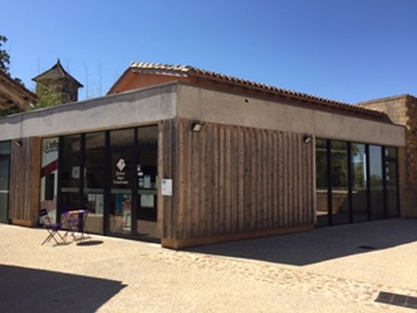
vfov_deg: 48.2
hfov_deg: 61.7
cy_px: 156
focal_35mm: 29
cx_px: 208
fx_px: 349
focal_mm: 4.15
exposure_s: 1/1582
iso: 32
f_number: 2.2
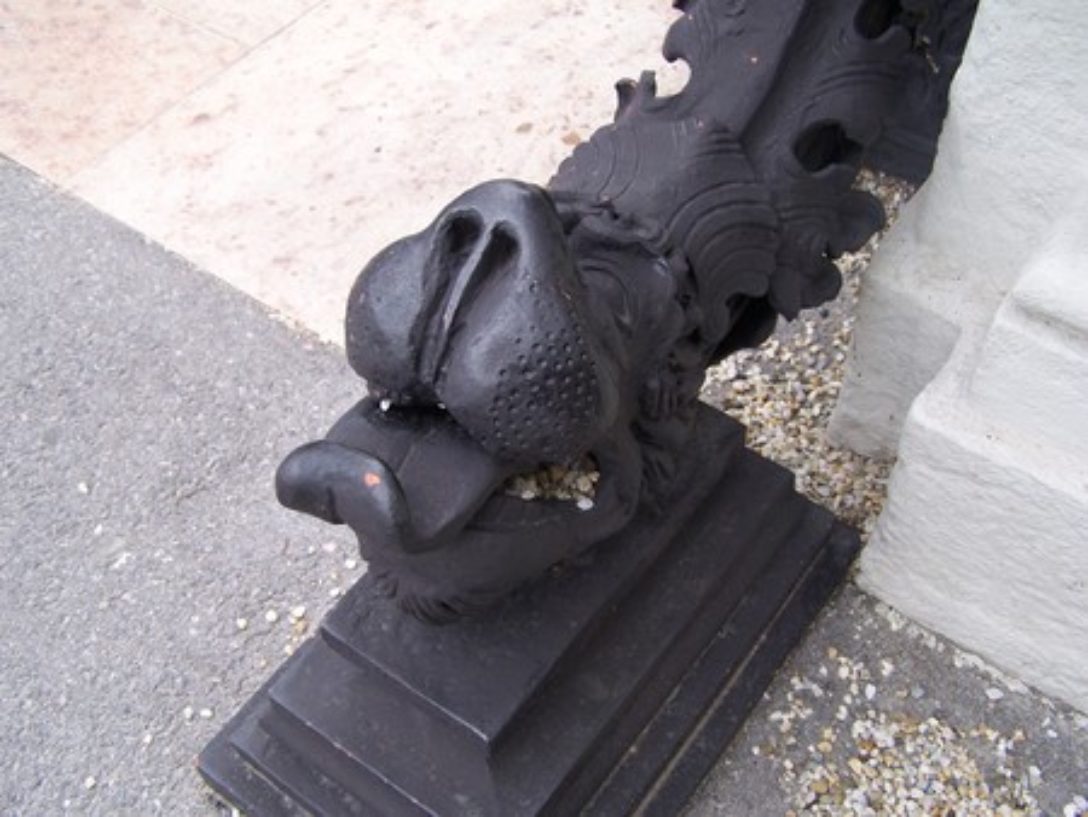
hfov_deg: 46.8
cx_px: 544
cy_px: 408
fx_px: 1258
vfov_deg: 36.0
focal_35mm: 40
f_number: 2.8
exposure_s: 1/160
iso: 80
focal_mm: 6.7
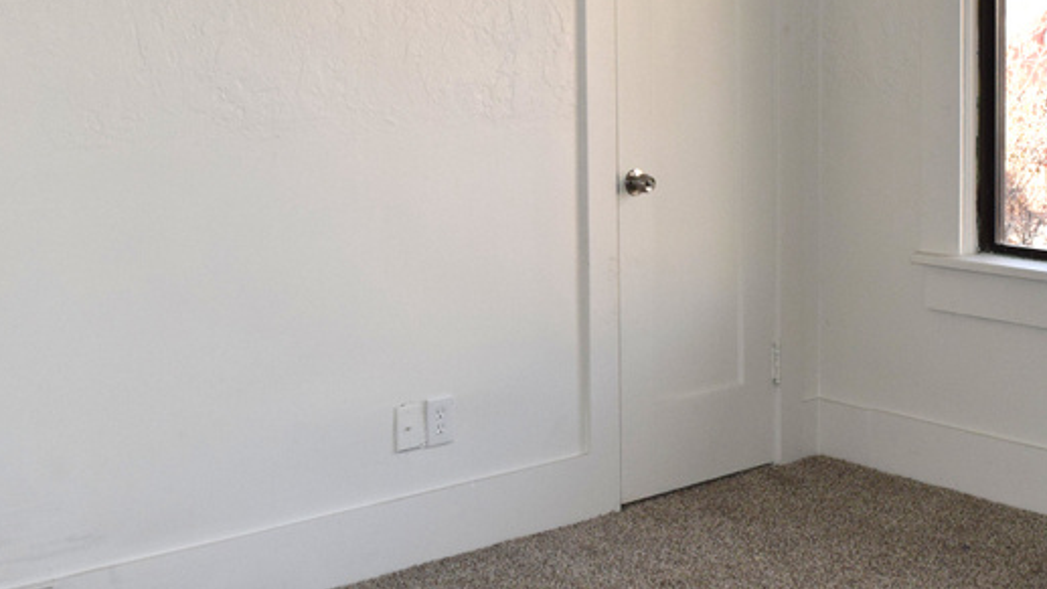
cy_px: 98
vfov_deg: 21.1
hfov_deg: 37.1
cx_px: 603
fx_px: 1555
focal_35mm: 56
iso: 560
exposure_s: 1/125
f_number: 5.6
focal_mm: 18
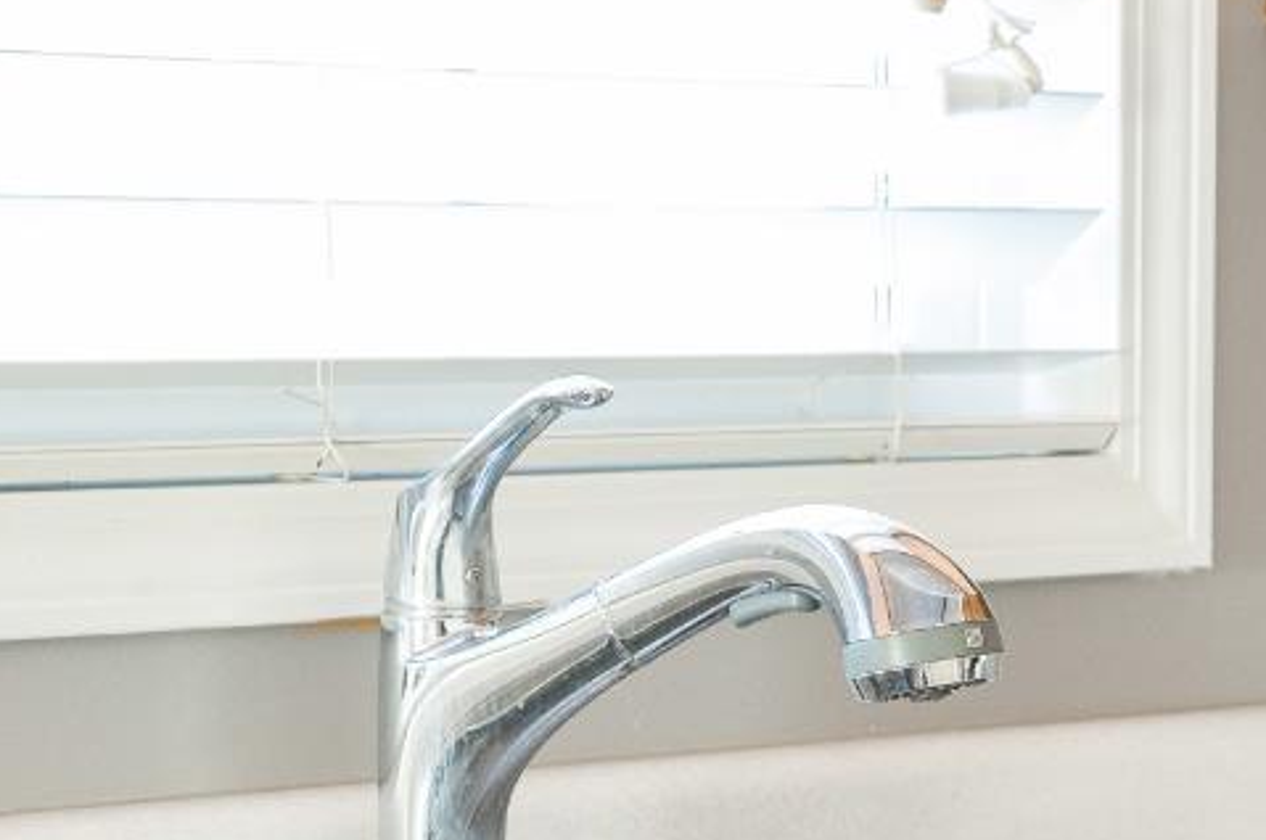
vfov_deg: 14.4
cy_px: 688
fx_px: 3301
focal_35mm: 94
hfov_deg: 21.6
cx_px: 862
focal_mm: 30
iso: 400
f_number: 4
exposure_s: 1/13
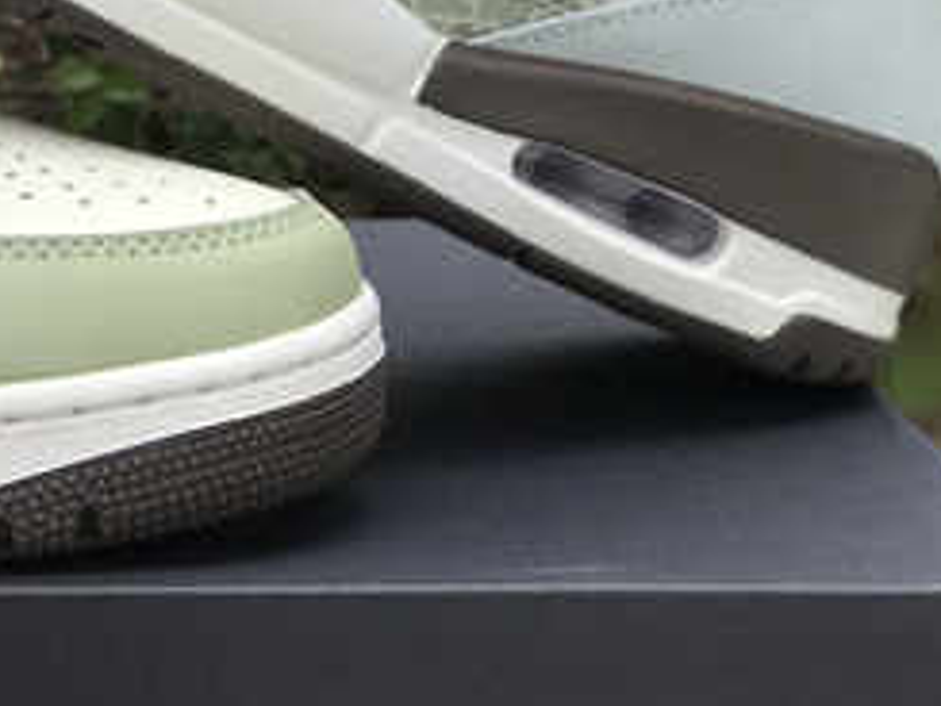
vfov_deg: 8.5
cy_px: -205
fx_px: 4678
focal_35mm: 172
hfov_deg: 11.3
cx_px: -196
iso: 20
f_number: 2.8
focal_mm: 6.6
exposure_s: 1/276
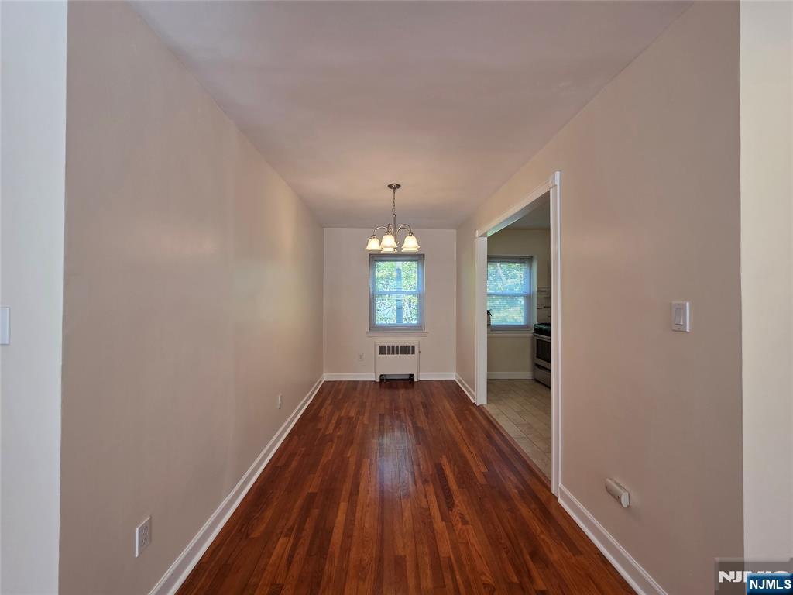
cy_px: 298
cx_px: 396
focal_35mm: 13
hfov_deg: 106.2
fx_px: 298
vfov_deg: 89.9
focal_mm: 2.2
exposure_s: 1/120
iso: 125
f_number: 1.9
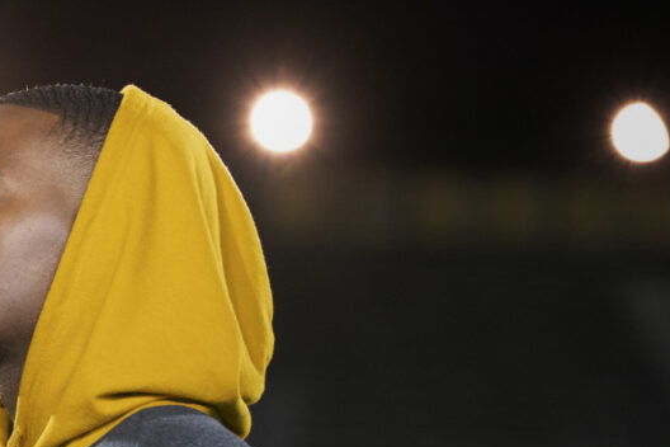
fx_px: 5676
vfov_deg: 4.5
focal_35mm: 305
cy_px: 378
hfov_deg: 6.8
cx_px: 175
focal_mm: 179
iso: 6400
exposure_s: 1/160
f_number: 5
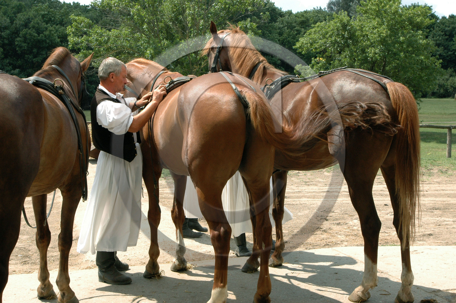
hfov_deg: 37.9
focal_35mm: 52
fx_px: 664
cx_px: 228
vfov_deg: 25.7
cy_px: 152
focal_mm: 35
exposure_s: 1/320
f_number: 9
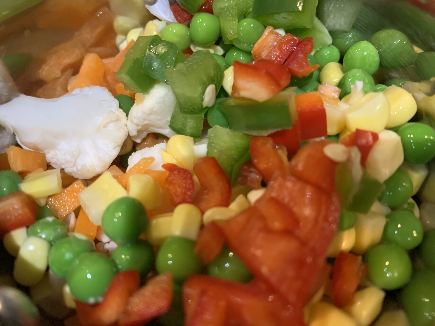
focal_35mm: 26
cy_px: 163
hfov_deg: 67.3
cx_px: 218
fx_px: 327
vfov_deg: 53.1
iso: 320
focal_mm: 4.25
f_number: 1.8
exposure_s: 1/33
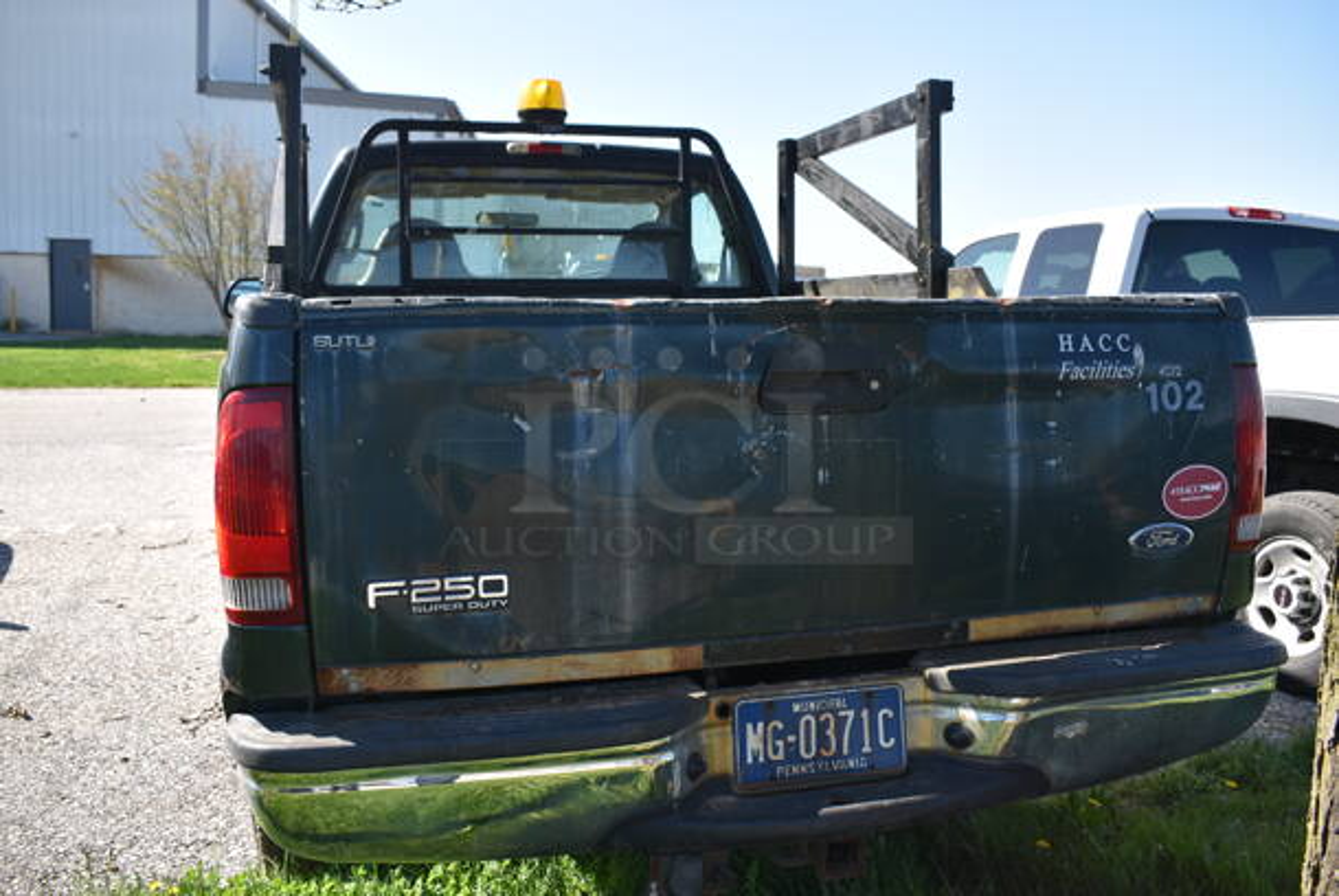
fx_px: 1117
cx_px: 670
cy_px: 448
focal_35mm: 30
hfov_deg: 61.9
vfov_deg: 43.7
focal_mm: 20
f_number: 7.1
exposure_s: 1/320
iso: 200
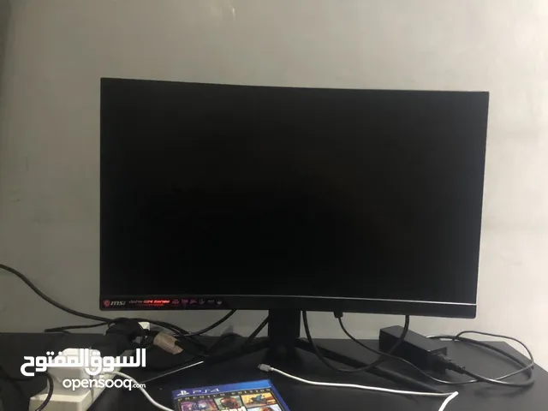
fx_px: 443
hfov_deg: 63.4
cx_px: 274
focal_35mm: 28
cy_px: 206
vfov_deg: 49.7
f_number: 1.8
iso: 100
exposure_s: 1/4
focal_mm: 4
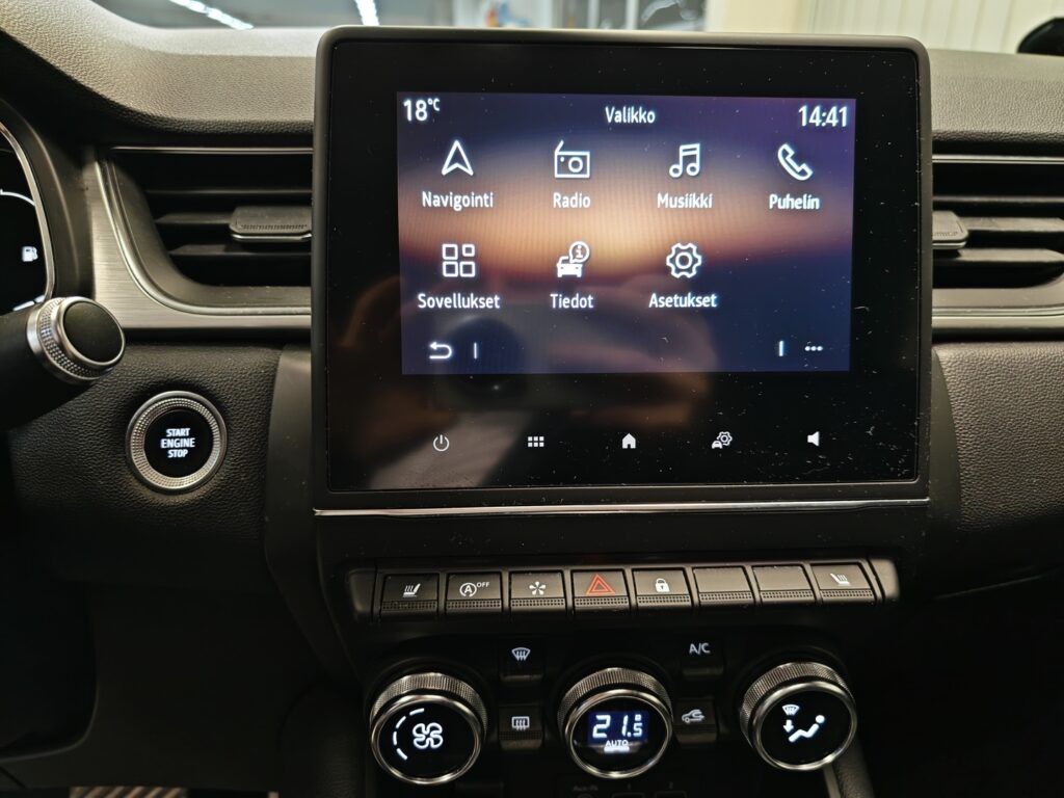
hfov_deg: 73.9
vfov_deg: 58.9
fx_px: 707
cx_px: 532
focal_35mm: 23
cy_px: 399
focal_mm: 5.4
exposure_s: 1/50
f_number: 1.6
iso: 125
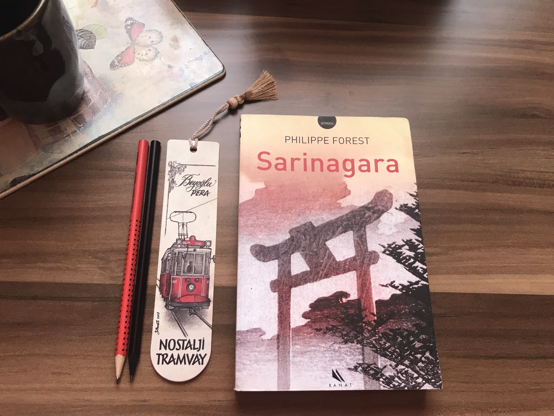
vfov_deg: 49.7
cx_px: 277
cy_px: 208
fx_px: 448
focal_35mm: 28
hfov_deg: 63.4
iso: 40
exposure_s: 1/20
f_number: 1.8
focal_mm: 3.99
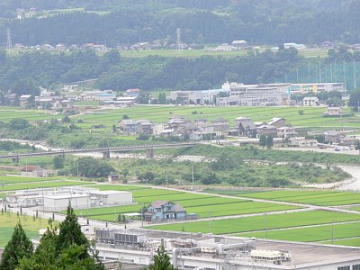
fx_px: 1851
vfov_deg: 8.3
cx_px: 180
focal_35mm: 178
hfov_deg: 11.1
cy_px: 135
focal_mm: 37.6
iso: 80
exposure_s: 1/160
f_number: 5.6
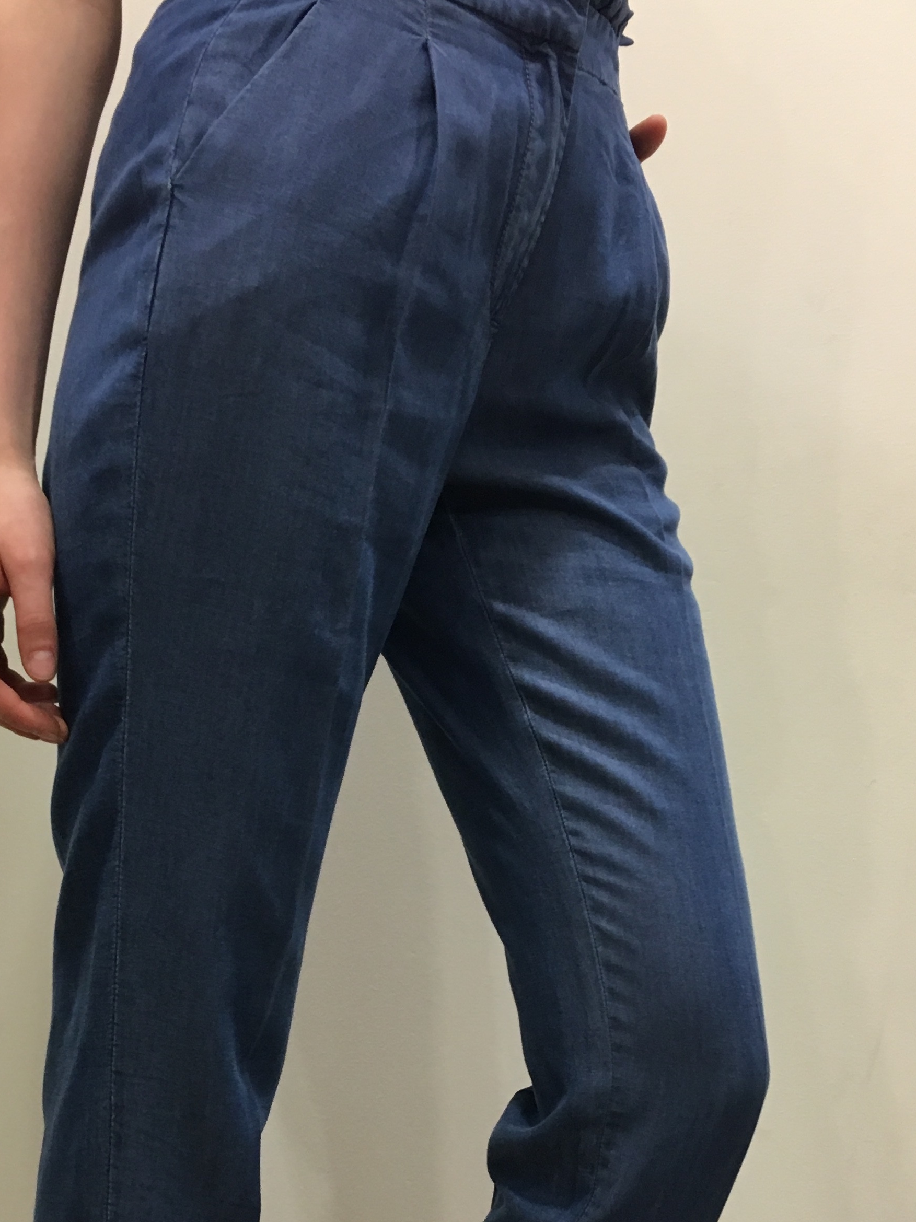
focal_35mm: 50
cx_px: 365
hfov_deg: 29.0
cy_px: 853
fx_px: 1765
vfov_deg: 37.6
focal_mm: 4.15
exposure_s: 1/33
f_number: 2.2
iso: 100
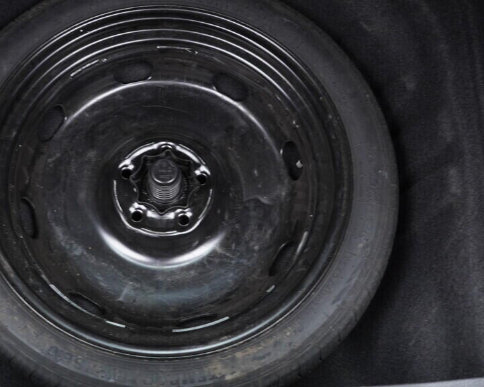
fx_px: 688
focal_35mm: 48
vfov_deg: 31.4
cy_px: 181
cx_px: 172
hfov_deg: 38.4
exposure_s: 1/40
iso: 640
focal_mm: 24
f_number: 2.8
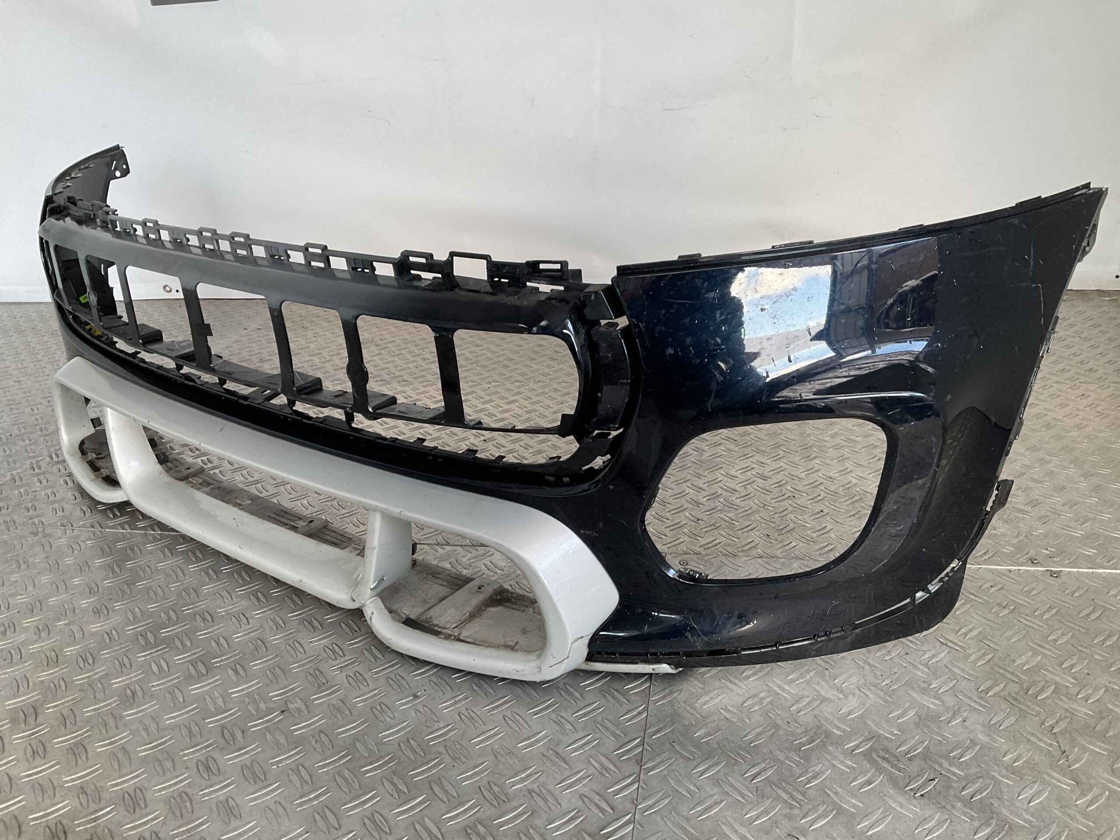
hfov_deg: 61.7
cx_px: 560
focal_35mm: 29
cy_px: 420
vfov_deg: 48.2
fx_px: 938
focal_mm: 3
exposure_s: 1/60
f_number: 1.8
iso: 50
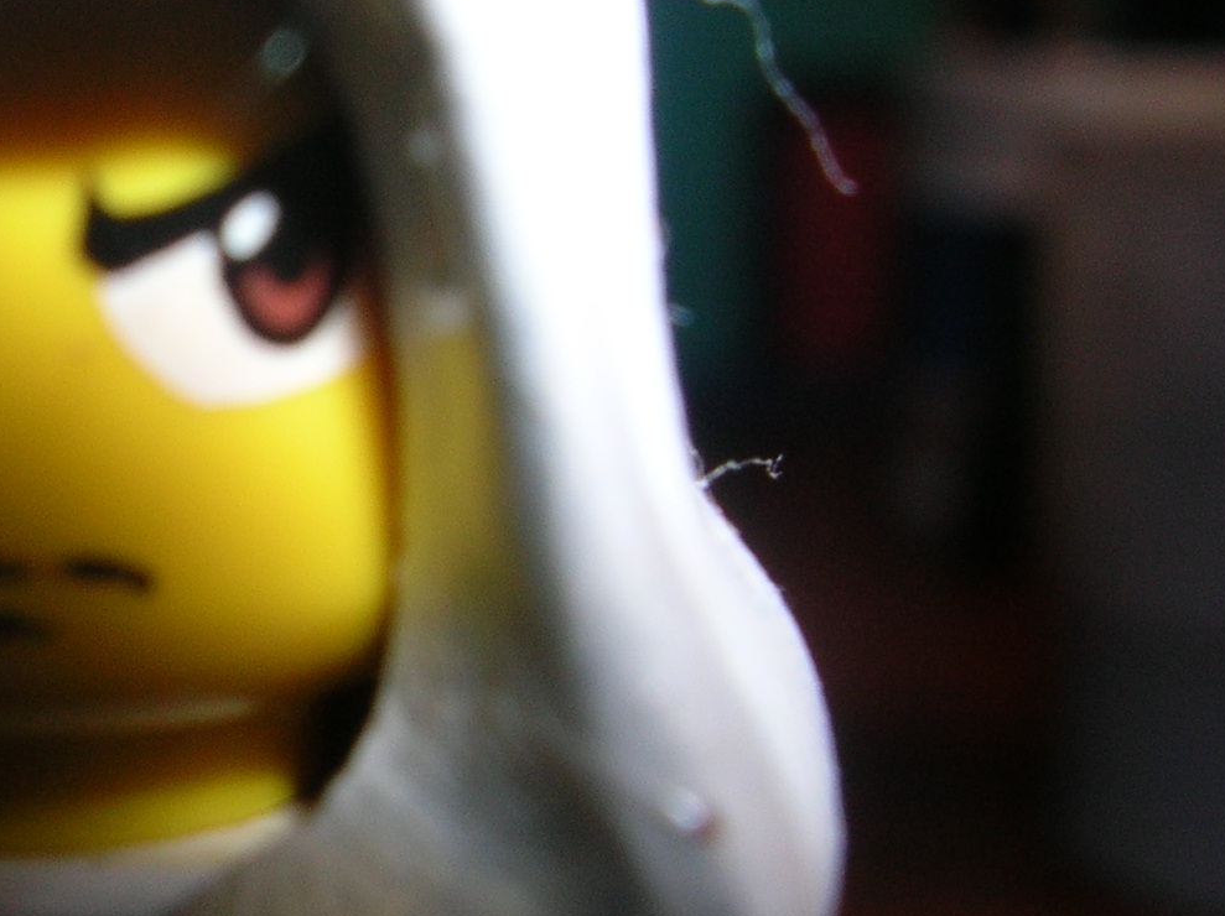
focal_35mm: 81
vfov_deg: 18.2
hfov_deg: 23.2
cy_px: 556
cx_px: 4
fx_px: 2864
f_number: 5.6
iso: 50
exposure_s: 1/60.1
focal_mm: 5.8
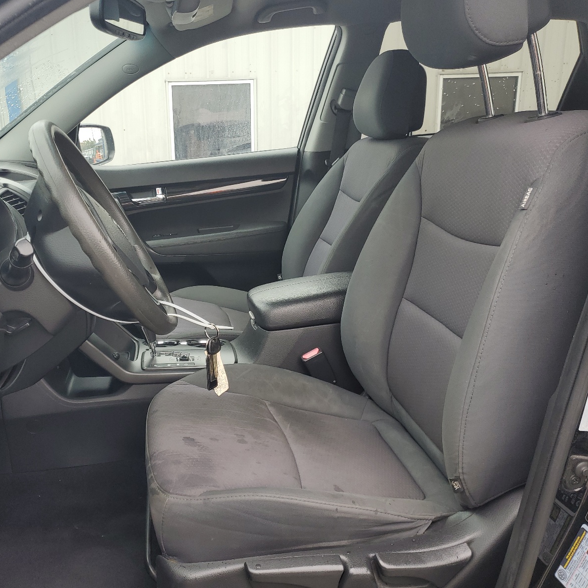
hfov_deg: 52.1
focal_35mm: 31
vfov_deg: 52.5
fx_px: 596
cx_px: 226
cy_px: 295
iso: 50
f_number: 1.5
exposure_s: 1/189
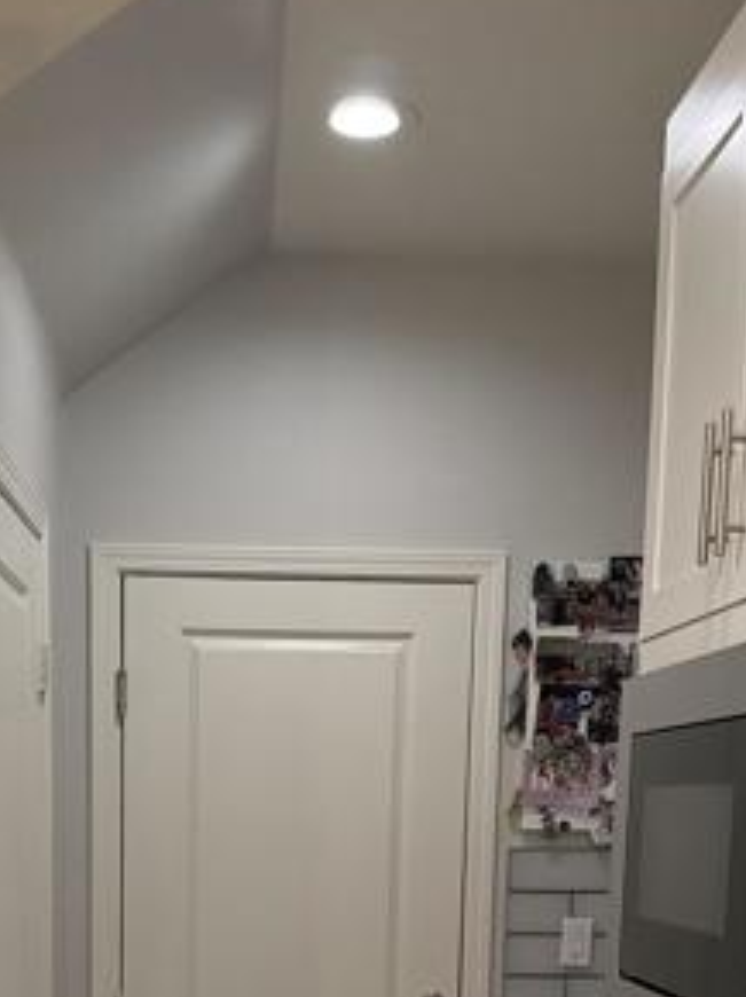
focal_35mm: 53
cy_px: 997
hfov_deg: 27.4
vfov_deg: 33.2
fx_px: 1525
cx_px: 265
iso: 1000
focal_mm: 6.76
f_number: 1.78
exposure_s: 1/40
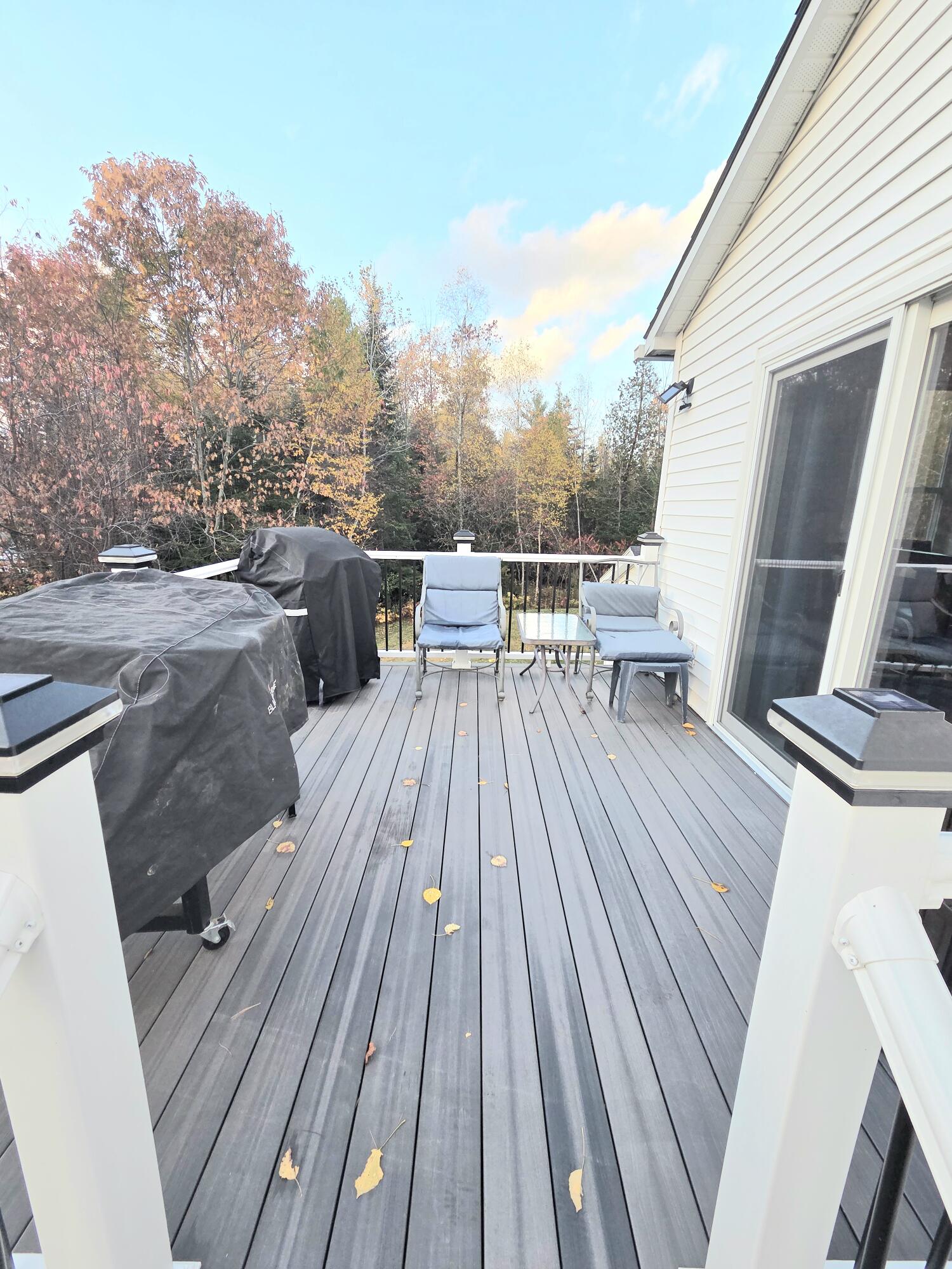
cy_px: 634
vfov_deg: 106.2
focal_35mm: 13
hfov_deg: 89.9
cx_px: 476
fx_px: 477
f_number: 2.2
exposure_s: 1/294
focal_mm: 2.2
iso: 50
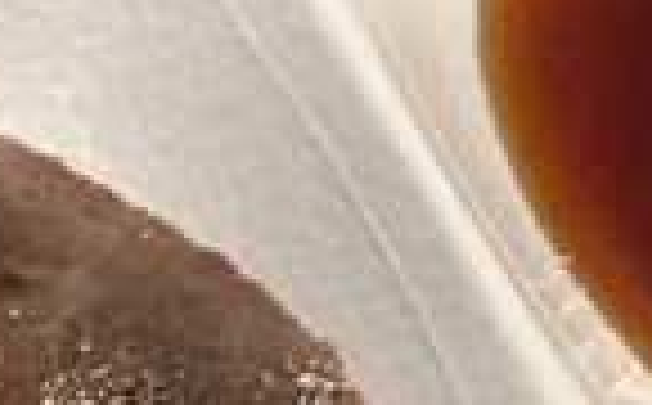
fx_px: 3015
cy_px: 544
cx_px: -211
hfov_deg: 12.0
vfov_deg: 7.6
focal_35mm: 170
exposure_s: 1/30
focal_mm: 4.15
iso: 125
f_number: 2.2
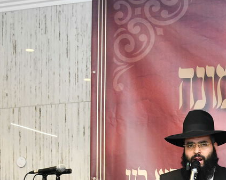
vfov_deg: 16.8
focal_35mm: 87
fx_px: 582
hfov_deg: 20.7
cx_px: 264
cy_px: 220
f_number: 5.6
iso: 1600
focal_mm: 28
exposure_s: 1/125
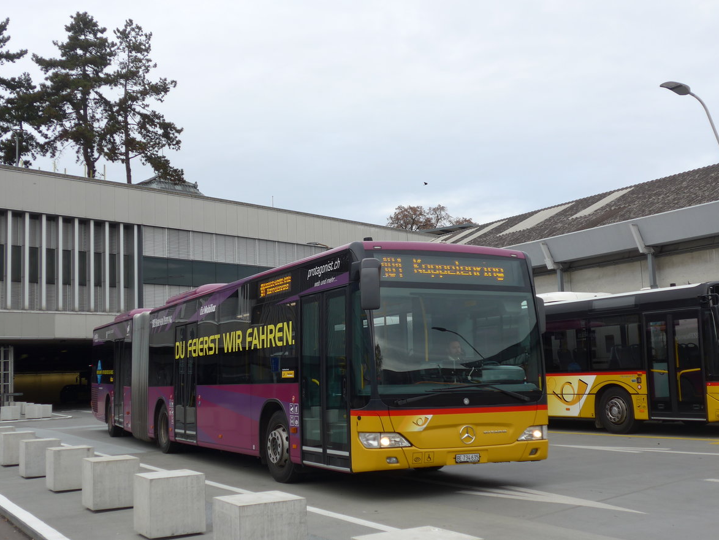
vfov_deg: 32.2
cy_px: 271
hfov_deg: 42.1
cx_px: 357
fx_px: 935
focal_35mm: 45
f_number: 2.8
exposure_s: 1/320
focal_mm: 9
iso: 80
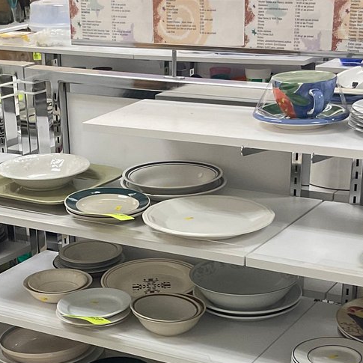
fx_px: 949
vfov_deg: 21.0
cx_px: 138
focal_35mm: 80
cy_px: 352
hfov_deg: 21.6
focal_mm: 3
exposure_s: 1/60
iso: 64
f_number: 1.8
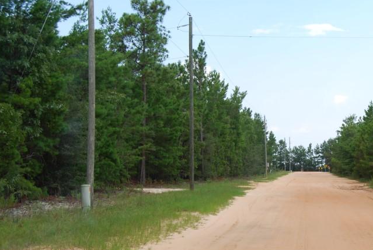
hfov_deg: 28.2
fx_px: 726
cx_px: 302
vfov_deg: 19.4
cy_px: 174
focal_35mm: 70
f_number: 6.3
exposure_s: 1/200
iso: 100
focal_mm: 26
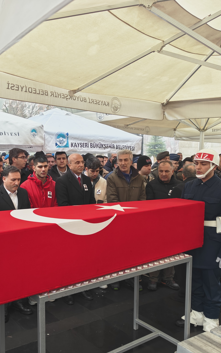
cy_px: 177
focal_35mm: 34
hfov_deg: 36.3
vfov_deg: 56.7
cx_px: 51
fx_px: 328
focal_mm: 5.59
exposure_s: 1/88
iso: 64
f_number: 1.8
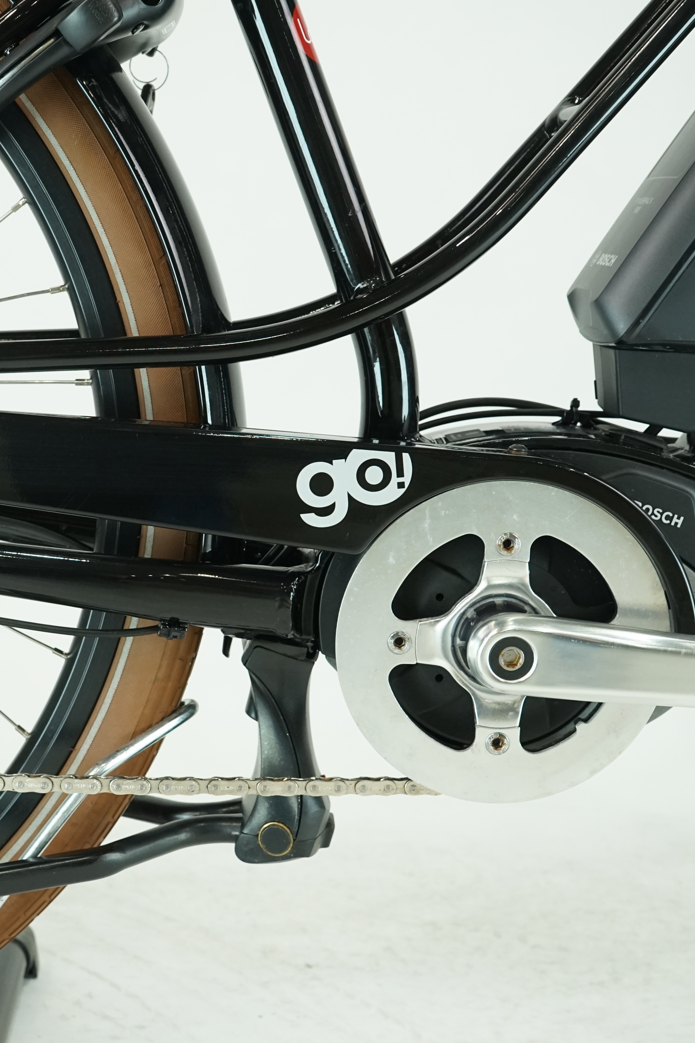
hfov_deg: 25.2
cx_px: 167
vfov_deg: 37.5
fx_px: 1534
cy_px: 517
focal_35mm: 53
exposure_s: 1/200
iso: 1600
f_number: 5.6
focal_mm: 35
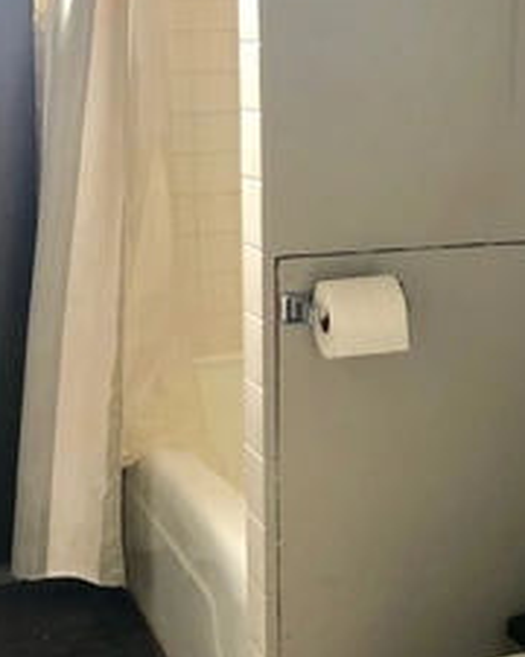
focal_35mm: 73
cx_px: 405
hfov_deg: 20.8
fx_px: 1418
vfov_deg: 25.5
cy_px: 114
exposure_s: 1/20
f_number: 1.8
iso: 40
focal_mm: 3.99
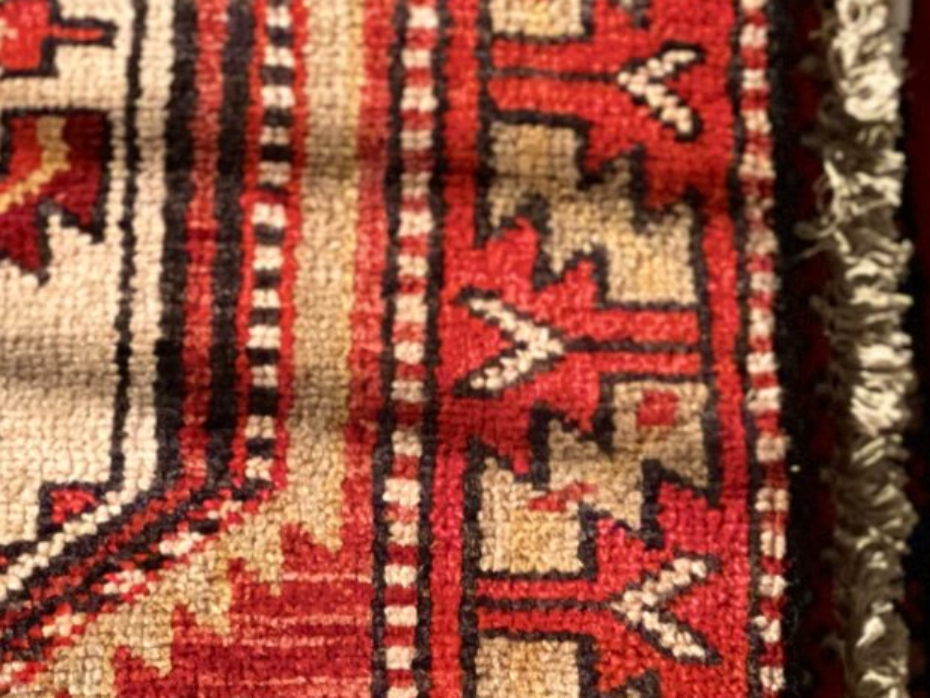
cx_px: 650
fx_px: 5347
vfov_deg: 7.4
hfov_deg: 9.9
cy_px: 950
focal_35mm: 199
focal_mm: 7.5
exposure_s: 1/30
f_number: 2.2
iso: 400
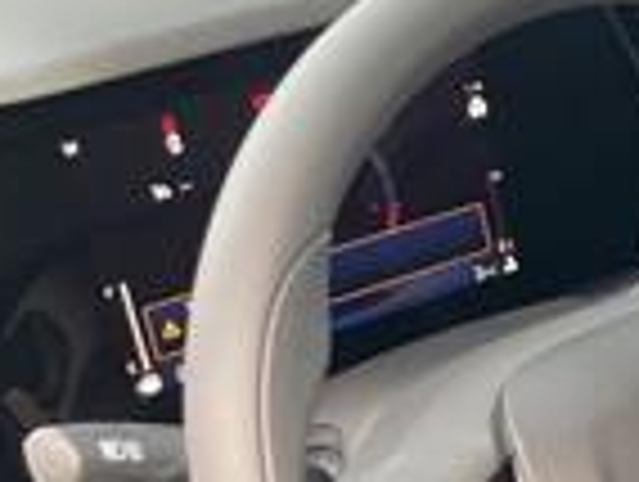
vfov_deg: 12.1
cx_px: 1386
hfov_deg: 13.6
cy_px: 707
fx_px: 2163
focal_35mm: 117
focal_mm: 4.2
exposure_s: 1/60
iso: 320
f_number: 1.6
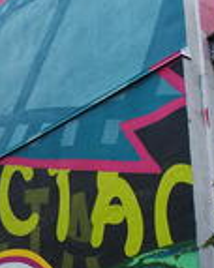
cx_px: -13
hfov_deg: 15.8
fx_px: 754
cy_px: 240
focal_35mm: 95
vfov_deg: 19.8
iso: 100
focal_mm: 6
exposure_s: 1/320
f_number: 3.5
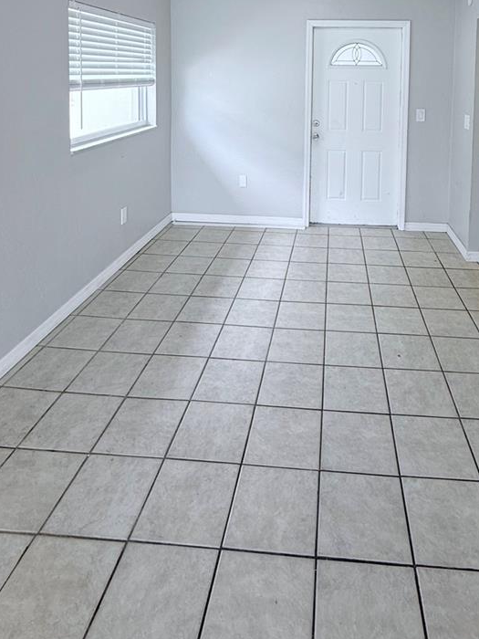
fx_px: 443
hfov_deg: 56.0
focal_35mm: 24
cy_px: 100
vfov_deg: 63.3
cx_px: 304
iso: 100
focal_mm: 2.22
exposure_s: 1/120
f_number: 2.2
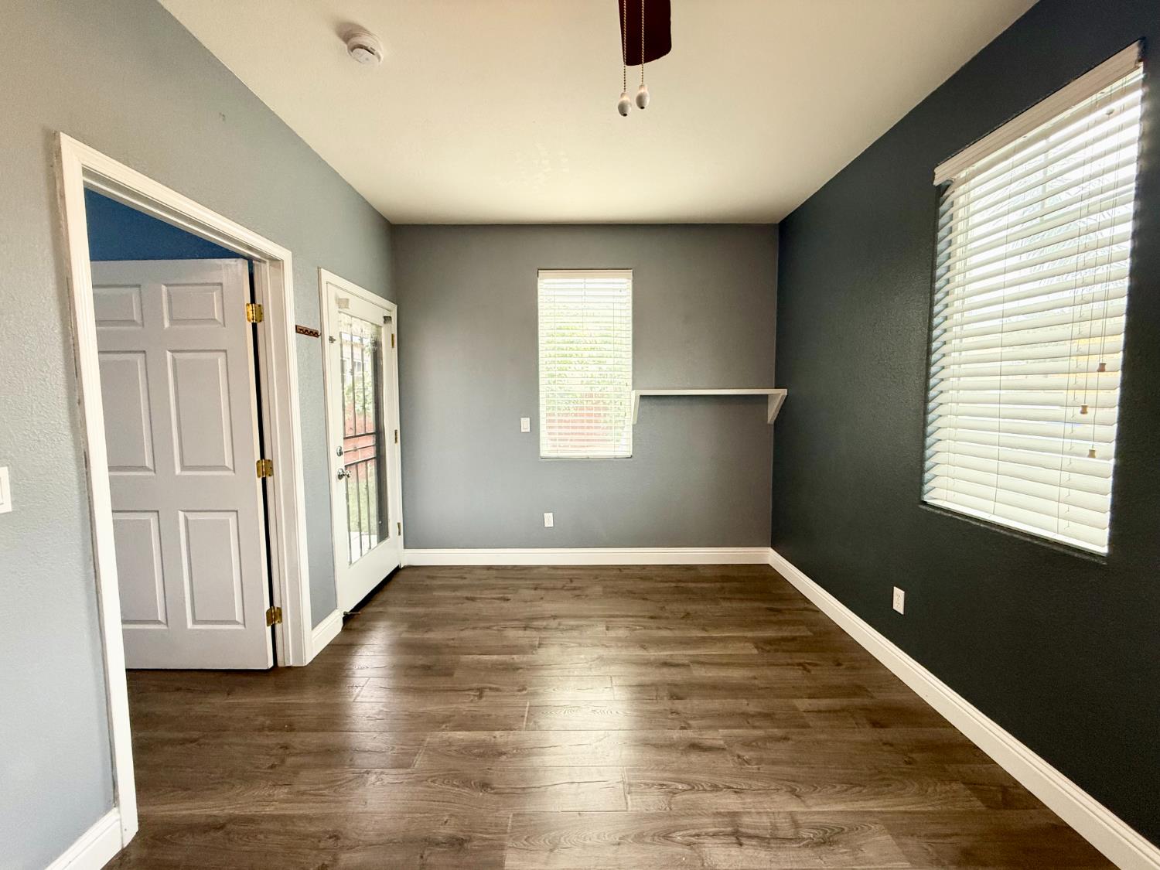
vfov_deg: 85.7
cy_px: 435
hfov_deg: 102.1
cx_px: 580
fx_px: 469
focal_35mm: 14
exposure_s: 1/120
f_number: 2.2
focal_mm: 2.22
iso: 250
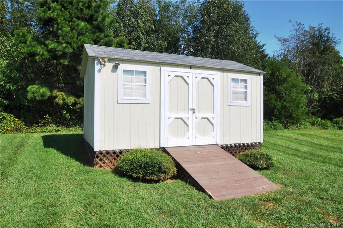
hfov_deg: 45.0
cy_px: 114
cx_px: 172
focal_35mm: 44
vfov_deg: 30.7
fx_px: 414
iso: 200
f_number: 10
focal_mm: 29
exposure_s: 1/400
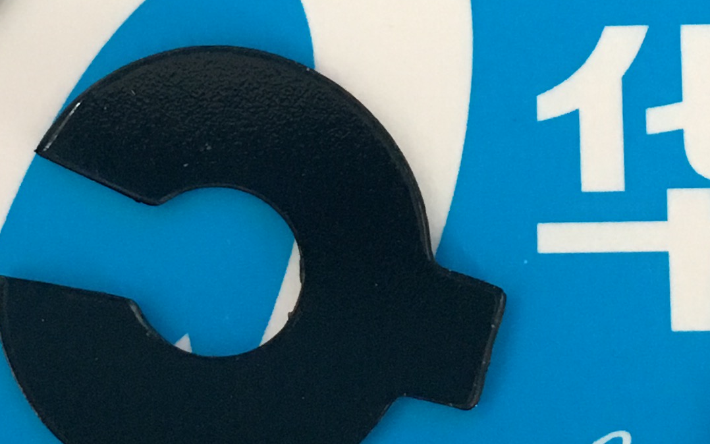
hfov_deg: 18.1
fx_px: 2225
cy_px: -94
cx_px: 369
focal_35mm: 115
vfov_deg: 11.2
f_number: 2.2
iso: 200
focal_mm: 4.15
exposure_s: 1/33
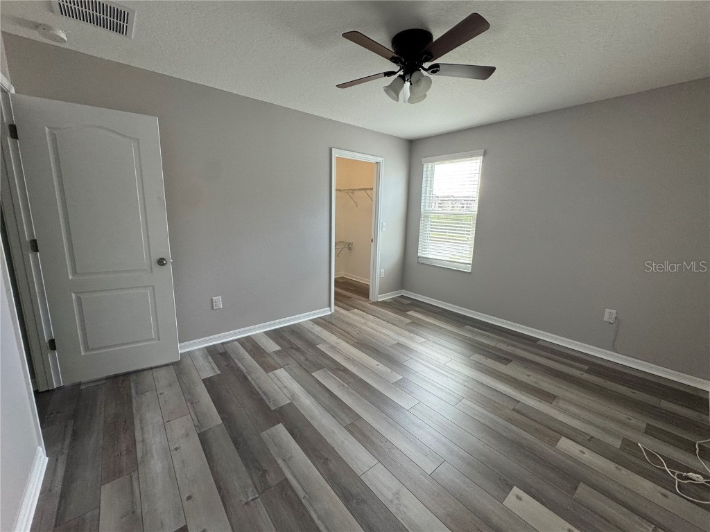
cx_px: 355
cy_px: 266
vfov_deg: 85.7
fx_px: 287
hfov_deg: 102.1
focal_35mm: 14
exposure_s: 1/99
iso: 160
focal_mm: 2.22
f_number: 2.2
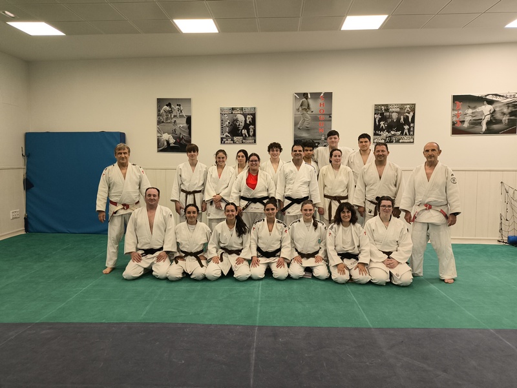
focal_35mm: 25
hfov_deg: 69.4
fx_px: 374
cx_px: 258
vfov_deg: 54.9
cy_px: 194
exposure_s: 1/50
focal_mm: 4.71
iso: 200
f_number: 1.7
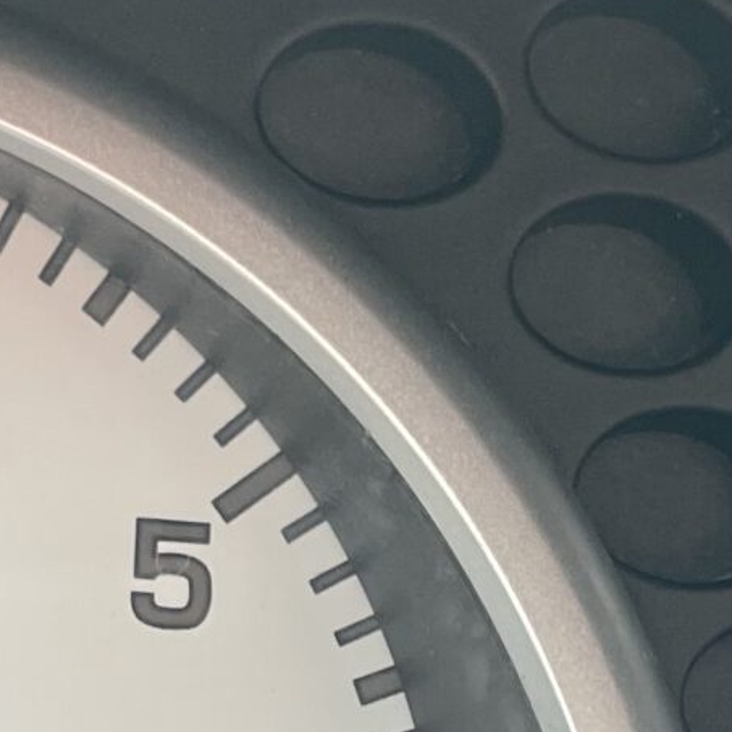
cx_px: 407
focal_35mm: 130
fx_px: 3110
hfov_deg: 13.4
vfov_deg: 13.2
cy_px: 779
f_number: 1.6
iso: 64
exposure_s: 1/121
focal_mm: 4.2
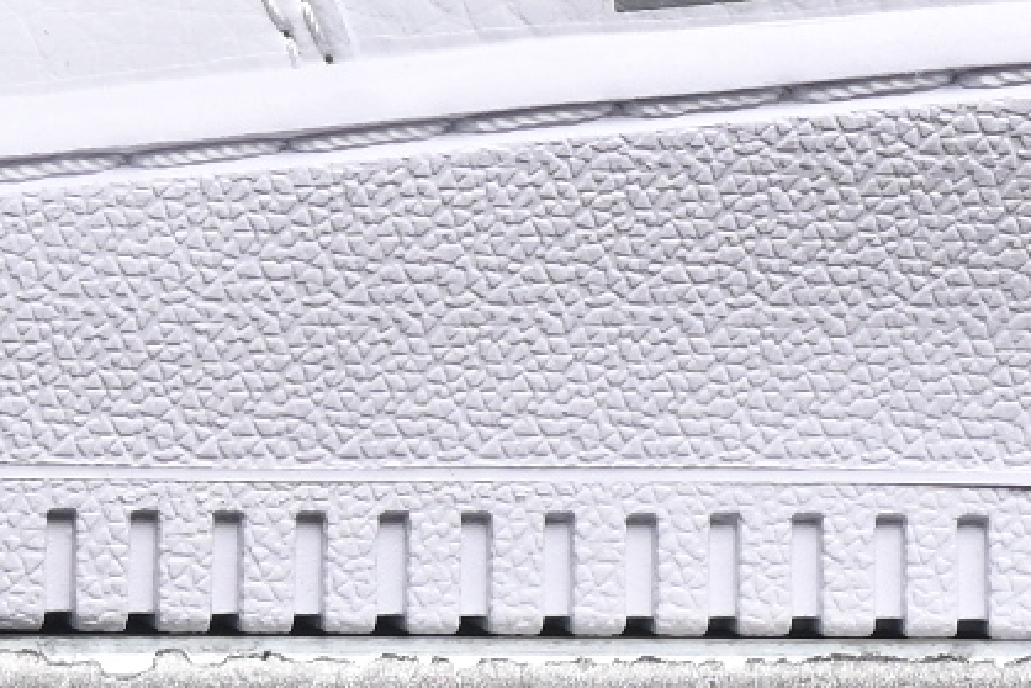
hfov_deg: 4.1
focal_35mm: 499
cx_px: 254
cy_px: -789
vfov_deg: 2.7
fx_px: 14295
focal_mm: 50
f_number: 6.3
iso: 160
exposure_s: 1/60
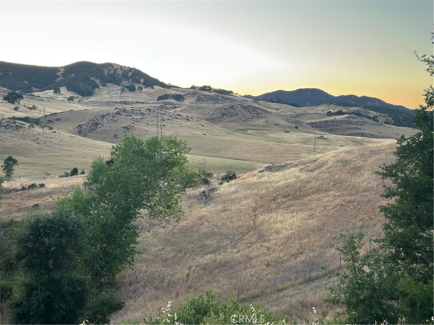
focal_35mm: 48
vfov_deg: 30.3
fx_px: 602
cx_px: 217
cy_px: 162
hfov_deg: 39.7
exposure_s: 1/121
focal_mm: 6.86
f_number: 1.78
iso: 80
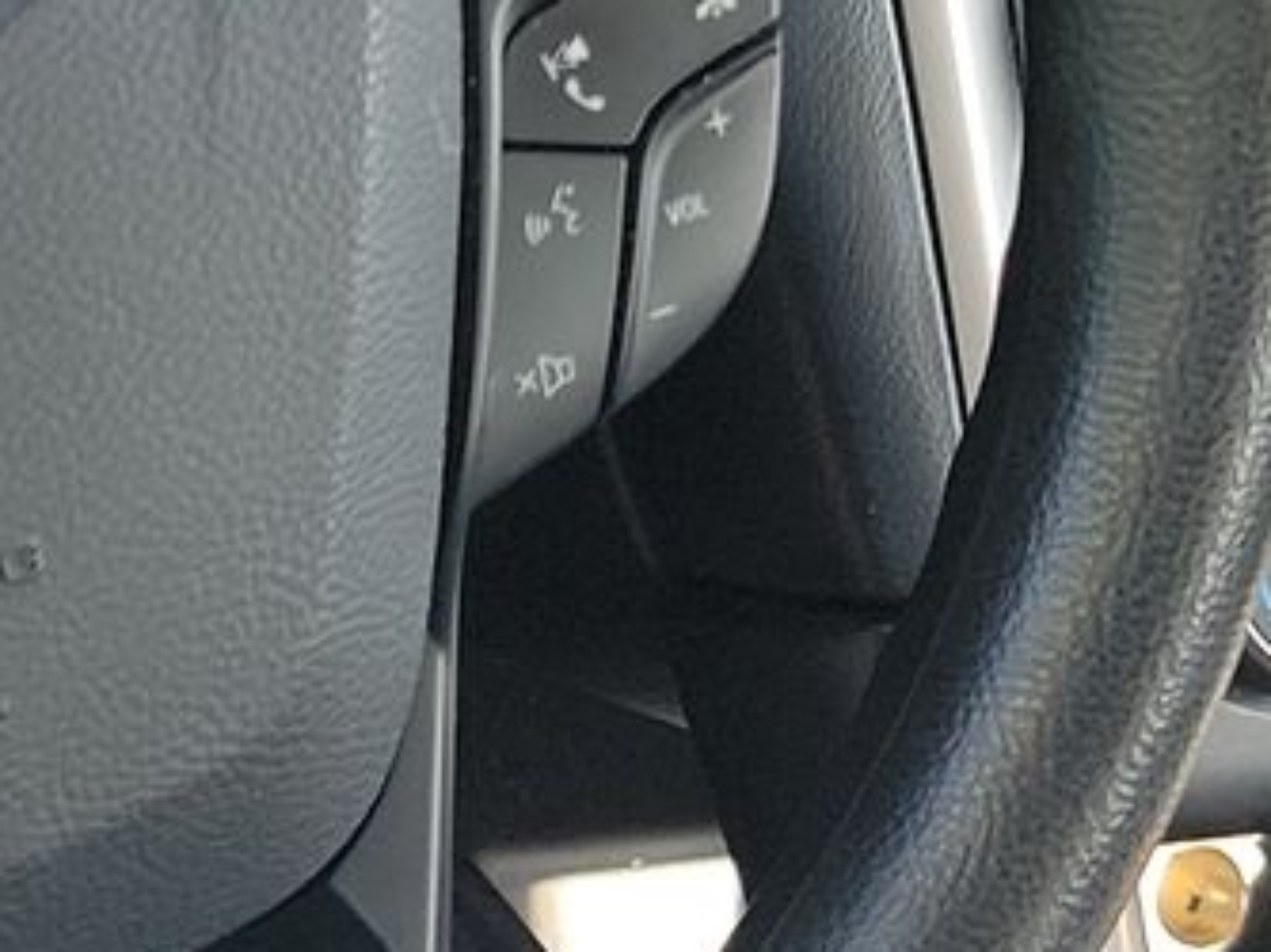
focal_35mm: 115
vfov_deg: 12.7
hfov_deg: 15.7
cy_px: 27
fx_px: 4219
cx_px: -643
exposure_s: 1/59
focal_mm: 6.7
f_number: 1.8
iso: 94
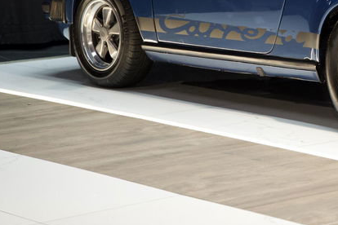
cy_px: -46
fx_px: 1624
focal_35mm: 173
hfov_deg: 11.7
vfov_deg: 7.9
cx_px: 381
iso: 1000
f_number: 2.8
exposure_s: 1/80
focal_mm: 70
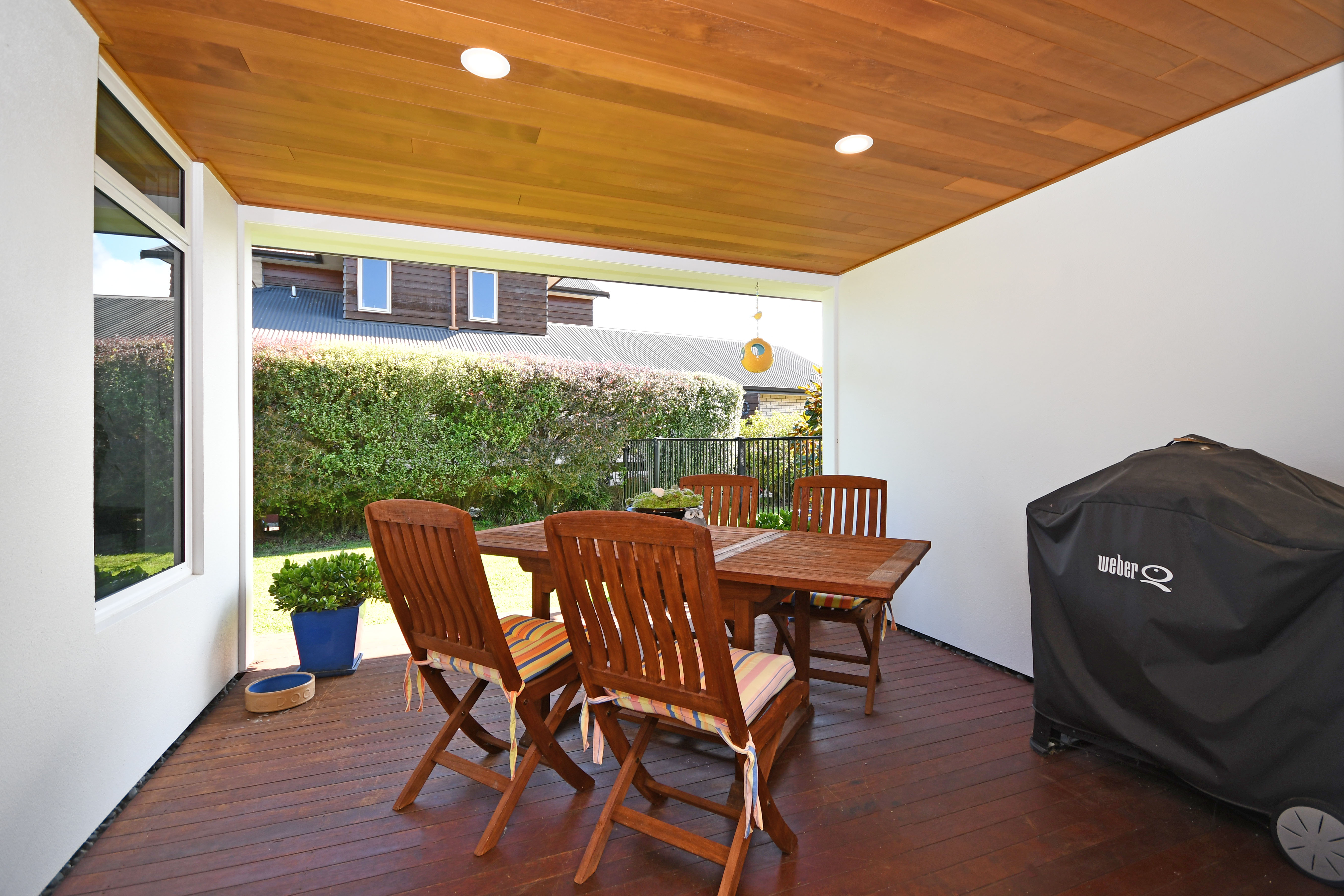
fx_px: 560
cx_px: 672
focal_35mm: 15
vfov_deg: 77.3
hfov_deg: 100.4
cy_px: 448
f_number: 5
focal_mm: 10
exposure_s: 1/100
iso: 200
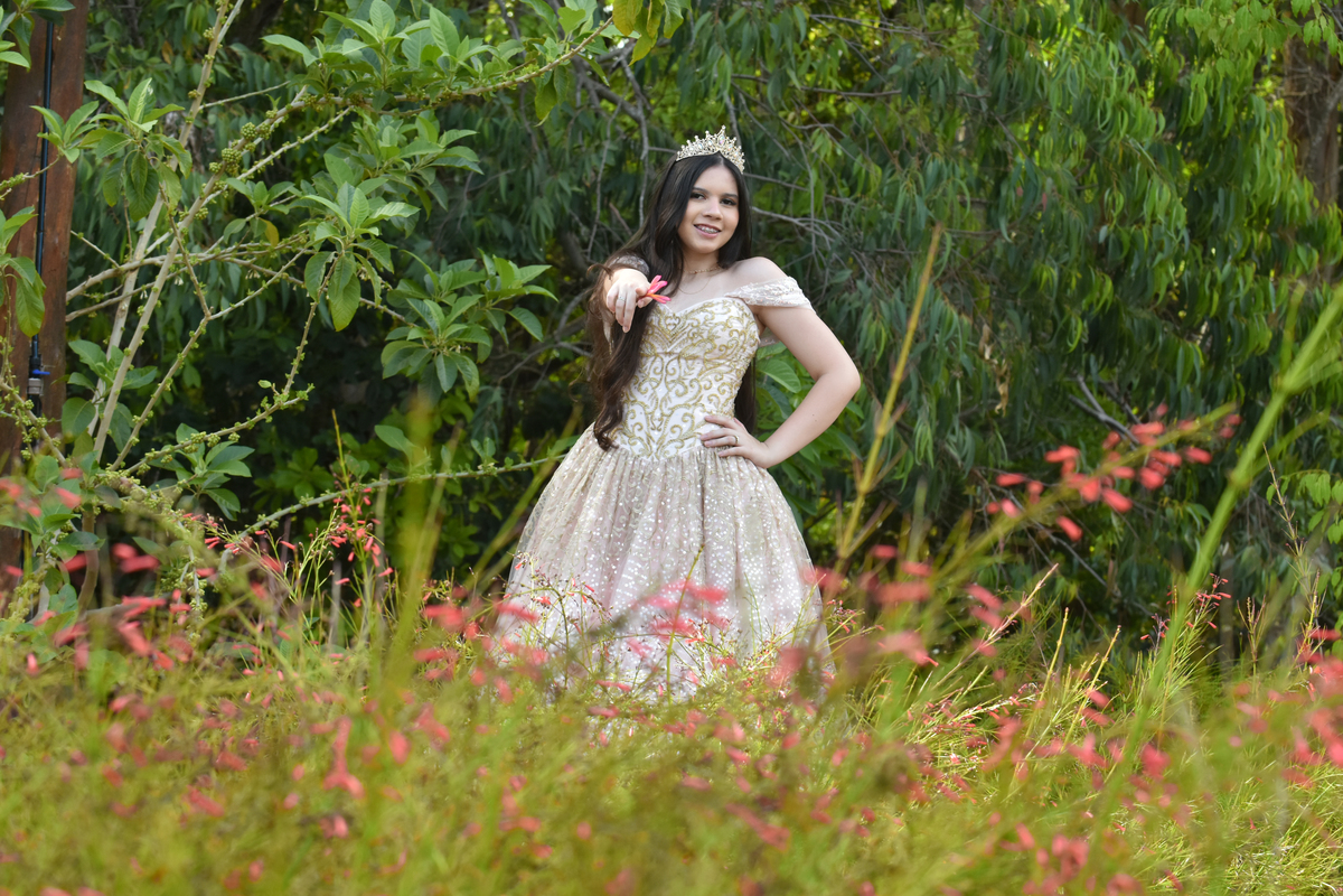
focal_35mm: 188
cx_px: 672
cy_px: 448
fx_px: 6994
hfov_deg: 11.0
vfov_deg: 7.3
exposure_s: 1/200
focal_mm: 125
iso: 500
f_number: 9
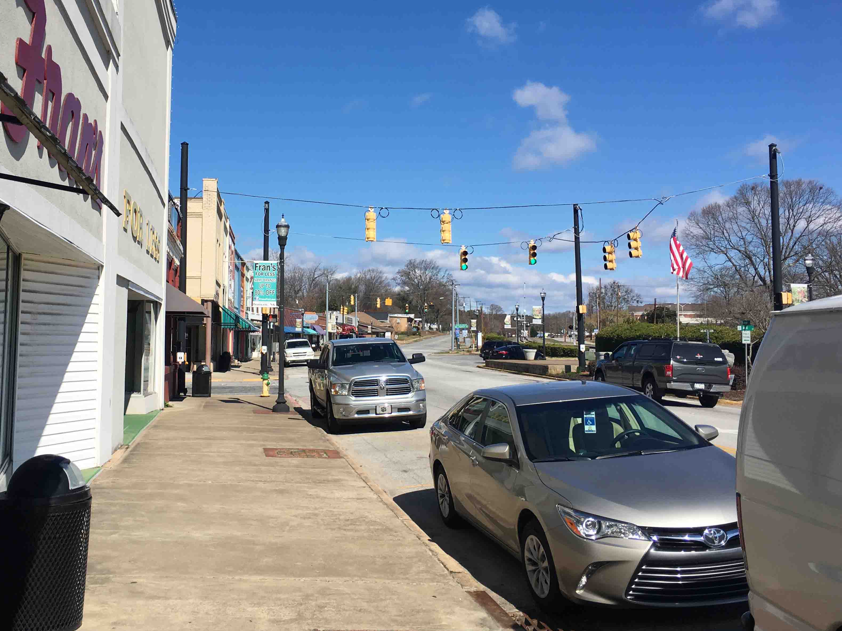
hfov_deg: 49.8
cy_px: 273
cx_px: 333
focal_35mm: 37
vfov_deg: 38.6
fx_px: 900
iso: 25
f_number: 2.2
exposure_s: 1/2079
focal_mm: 4.15
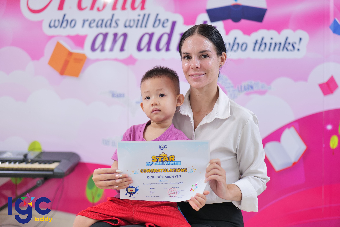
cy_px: 114
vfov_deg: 27.0
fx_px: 472
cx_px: 170
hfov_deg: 39.6
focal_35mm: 50
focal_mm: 50
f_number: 1.8
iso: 640
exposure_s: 1/125
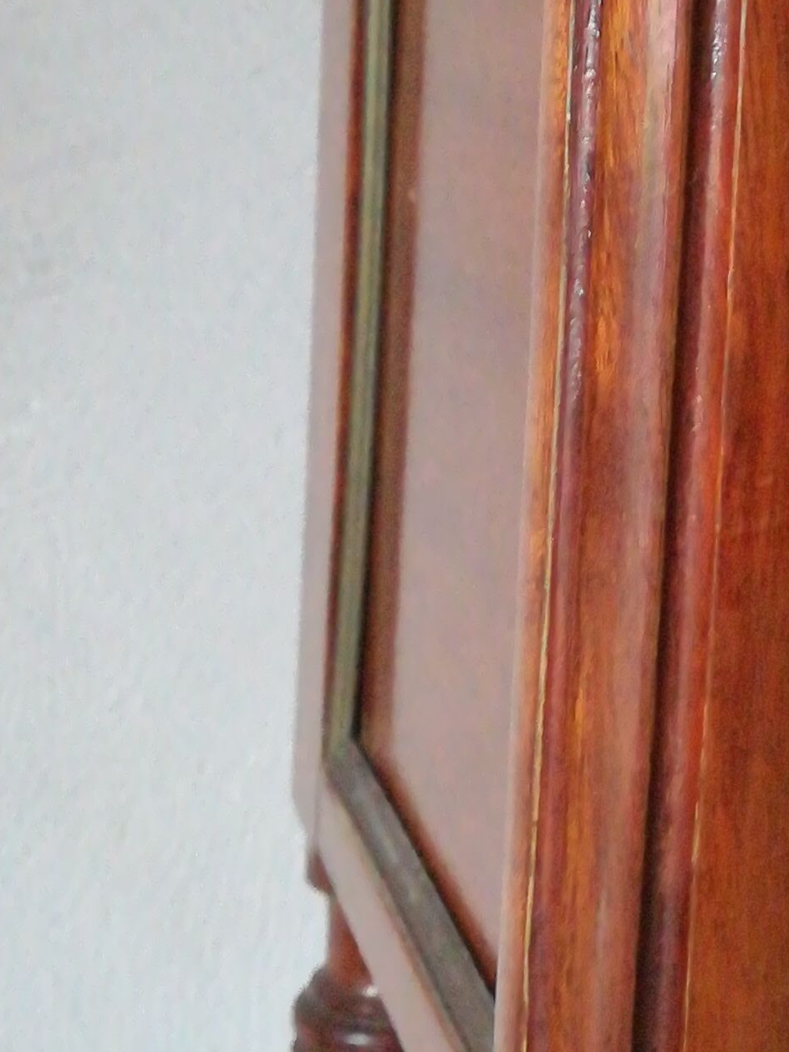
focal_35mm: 82
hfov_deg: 16.9
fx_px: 2491
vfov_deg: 23.7
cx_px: 1035
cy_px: 356
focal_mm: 3.83
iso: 1000
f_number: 2.2
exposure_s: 1/14.3
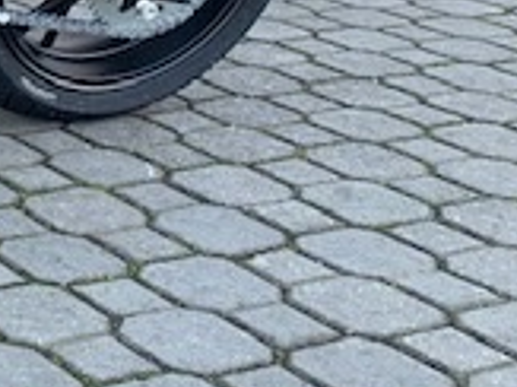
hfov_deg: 15.9
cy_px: -174
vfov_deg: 13.7
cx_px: -454
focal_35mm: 102
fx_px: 1522
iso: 32
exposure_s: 1/122
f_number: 1.8
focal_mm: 4.25
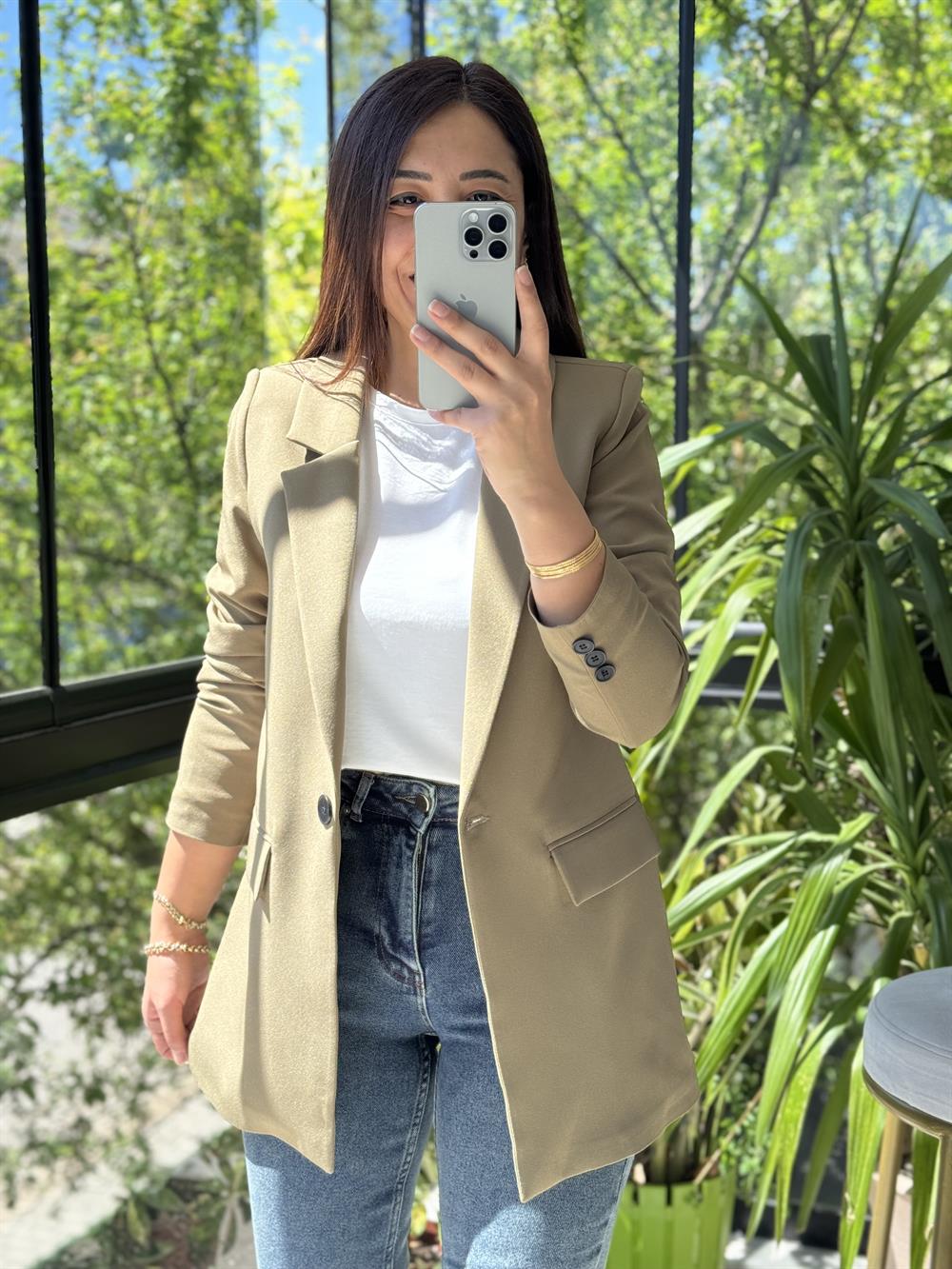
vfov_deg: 39.7
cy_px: 634
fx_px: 1760
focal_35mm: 48
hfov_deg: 30.3
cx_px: 476
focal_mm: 6.76
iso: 64
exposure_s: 1/317
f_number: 1.78
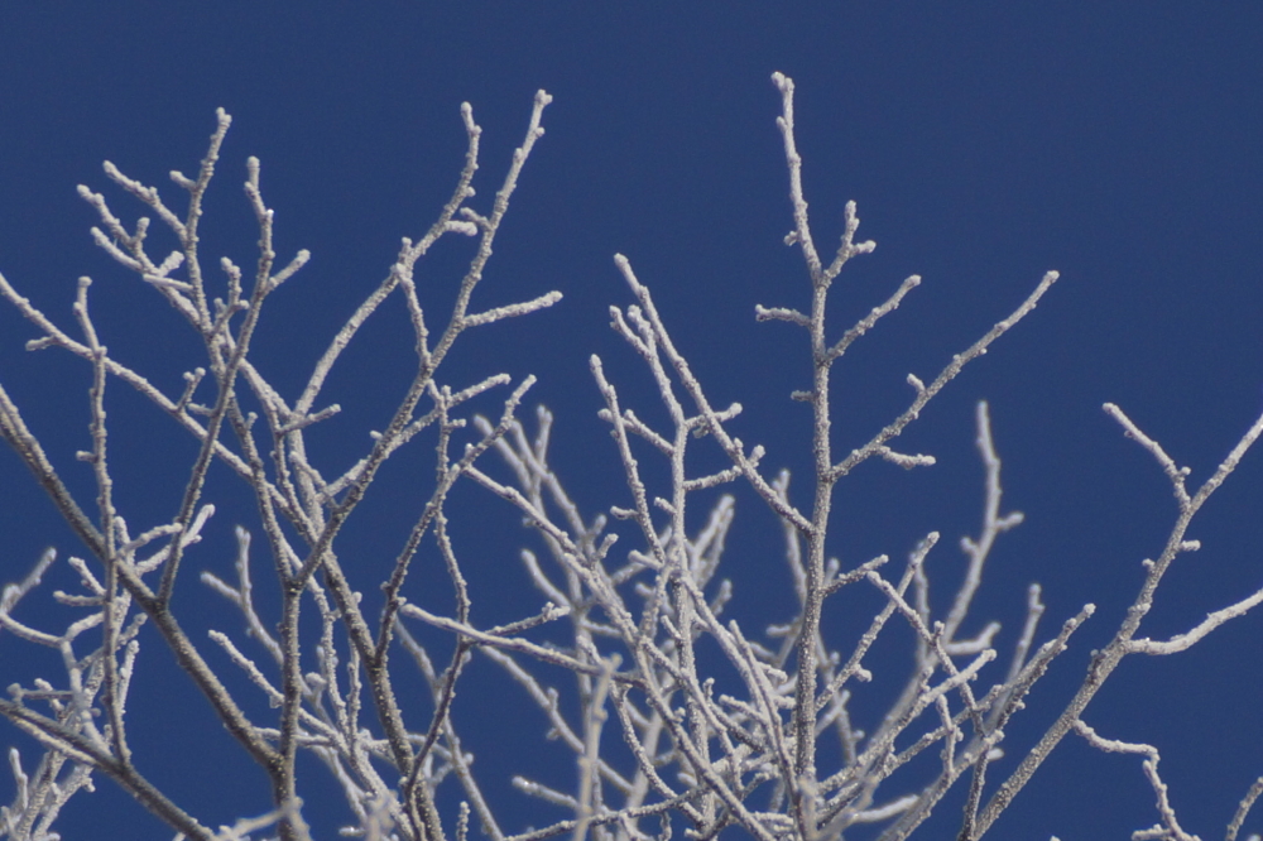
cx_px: 632
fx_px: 13151
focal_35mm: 375
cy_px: 420
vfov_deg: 3.7
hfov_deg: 5.5
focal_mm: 250
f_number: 6.3
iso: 125
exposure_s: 1/400
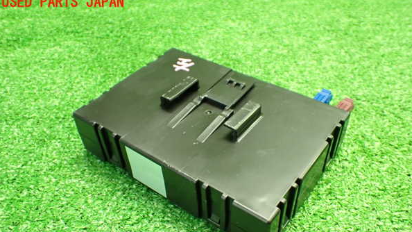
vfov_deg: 35.4
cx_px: 206
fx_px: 360
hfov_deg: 59.5
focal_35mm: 33
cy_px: 150
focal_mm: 5.4
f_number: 2.3
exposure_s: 1/50
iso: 800
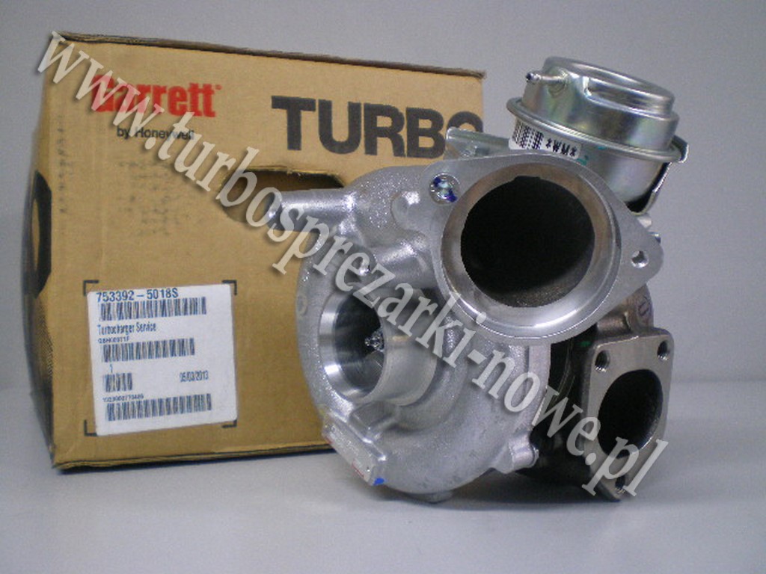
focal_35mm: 38
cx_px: 383
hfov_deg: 49.0
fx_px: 841
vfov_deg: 37.7
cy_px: 287
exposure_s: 1/30
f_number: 3.1
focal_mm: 6.3
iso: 320
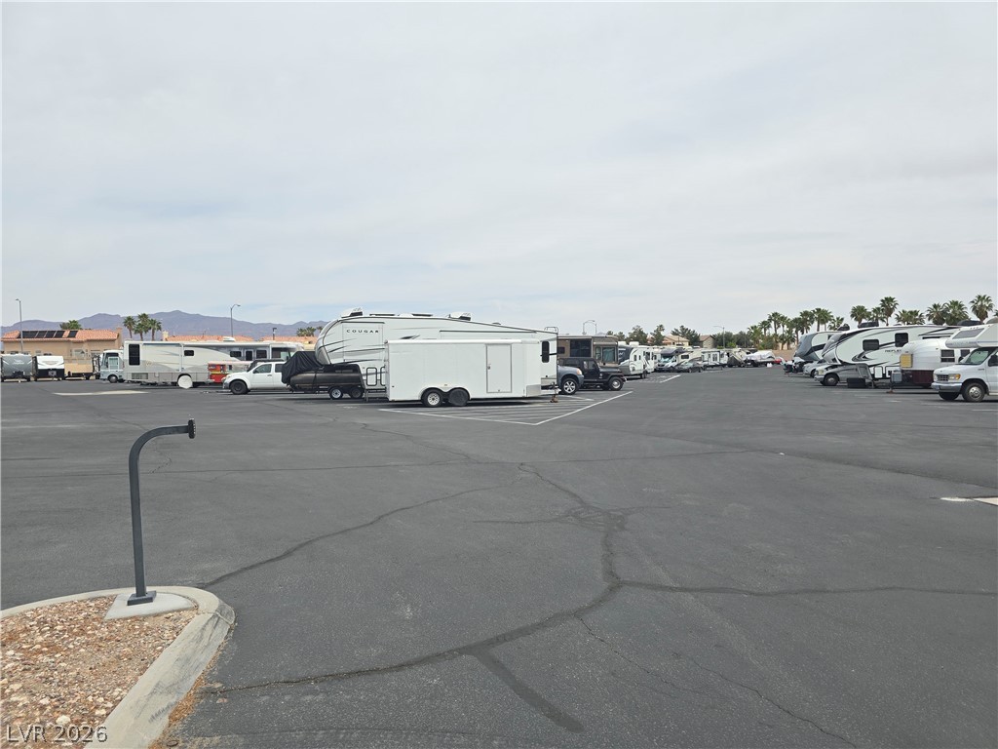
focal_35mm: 23
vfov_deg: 58.9
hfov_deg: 73.9
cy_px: 374
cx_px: 499
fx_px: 663
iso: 12
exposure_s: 1/952
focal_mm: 6.3
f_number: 1.7
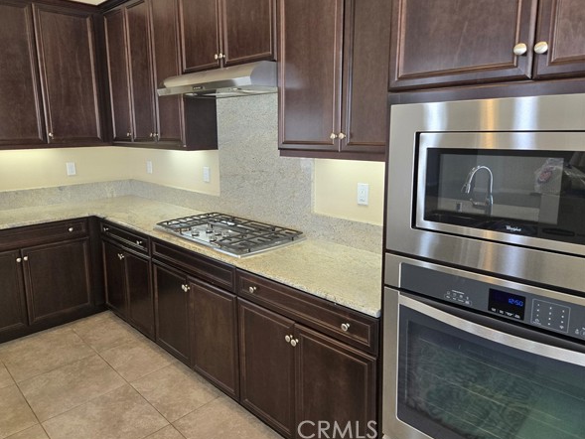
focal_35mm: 25
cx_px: 270
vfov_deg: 54.9
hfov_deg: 69.3
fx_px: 423
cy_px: 206
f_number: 1.8
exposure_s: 1/120
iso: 200
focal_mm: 5.4
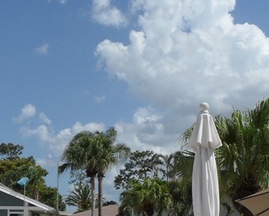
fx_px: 574
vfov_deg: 20.7
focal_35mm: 72
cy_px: 205
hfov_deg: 26.0
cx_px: 60
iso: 80
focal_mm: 3.9
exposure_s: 1/1000
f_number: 4.6
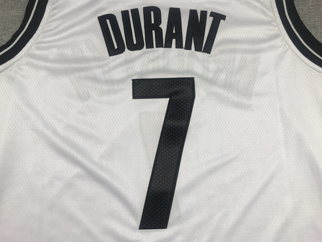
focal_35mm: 29
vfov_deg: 48.2
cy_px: 122
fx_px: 270
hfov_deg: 61.7
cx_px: 159
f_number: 1.8
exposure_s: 1/100
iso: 25
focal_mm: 3.99
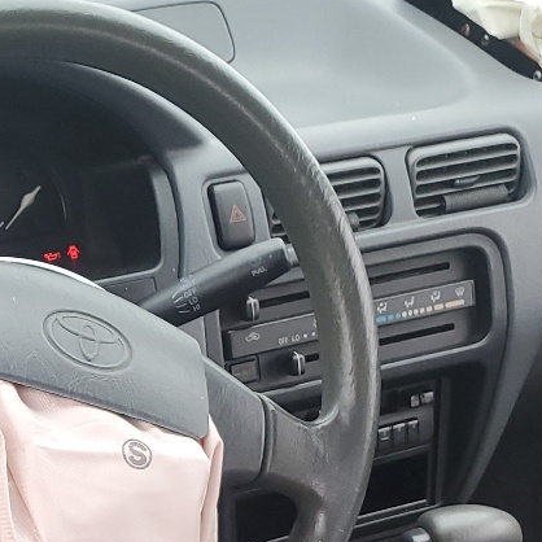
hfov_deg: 19.3
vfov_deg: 18.1
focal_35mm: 88
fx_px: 1559
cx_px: 30
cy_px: 755
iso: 68
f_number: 1.5
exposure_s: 1/120
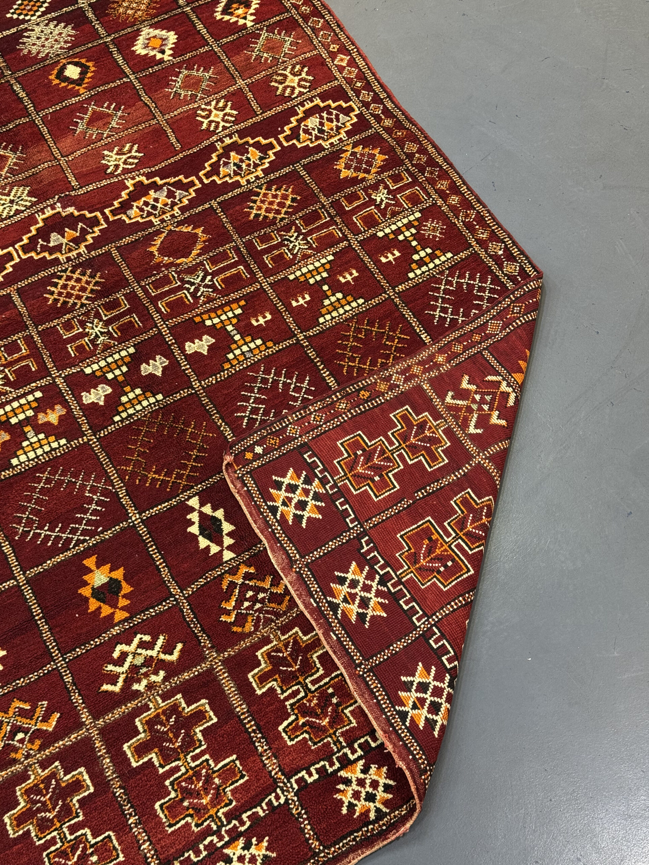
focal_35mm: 48
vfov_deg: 39.7
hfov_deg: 30.3
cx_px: 324
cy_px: 432
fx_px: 1200
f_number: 1.78
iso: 250
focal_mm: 6.76
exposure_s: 1/33
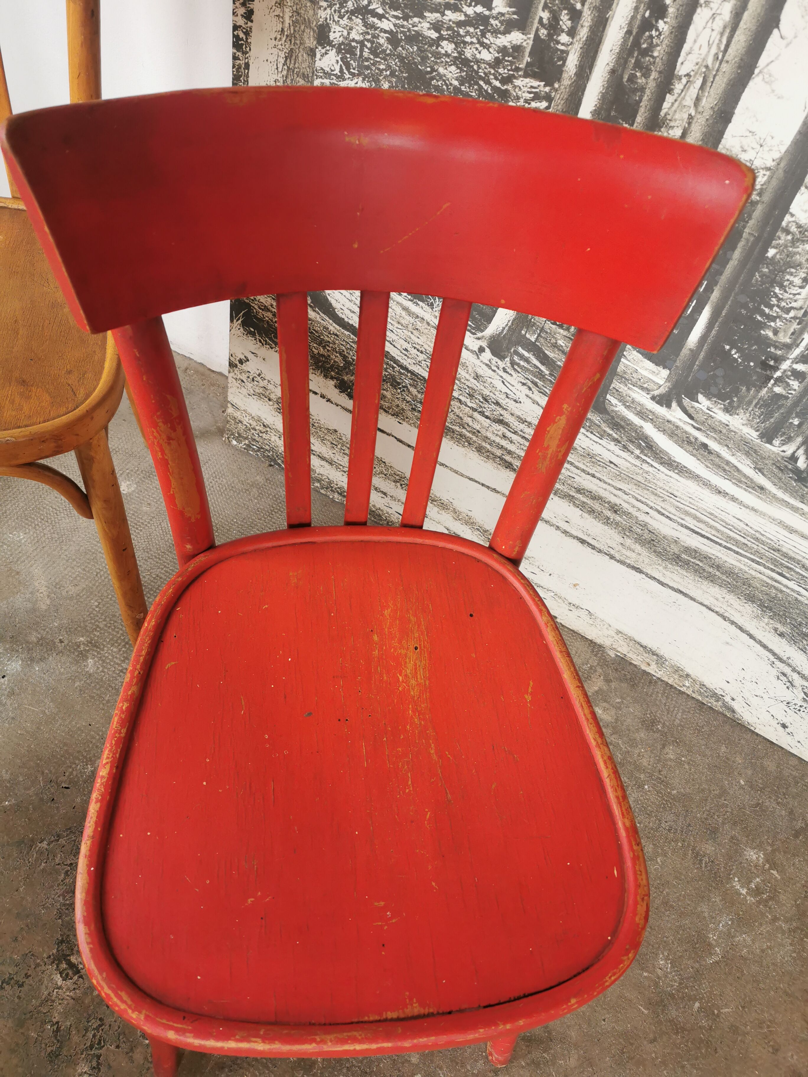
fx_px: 840
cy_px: 538
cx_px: 404
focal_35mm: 27
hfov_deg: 51.4
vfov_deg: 65.3
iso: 100
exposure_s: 1/60
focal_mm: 5.56
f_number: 1.6
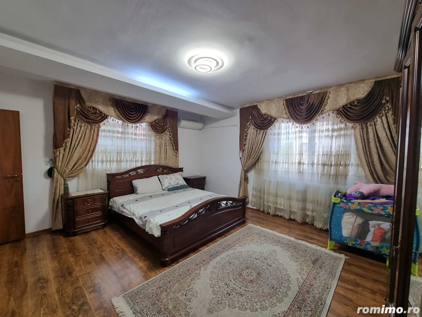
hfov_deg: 106.2
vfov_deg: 89.9
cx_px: 211
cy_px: 158
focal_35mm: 13
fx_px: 158
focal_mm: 2.2
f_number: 2.2
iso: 50
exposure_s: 1/50
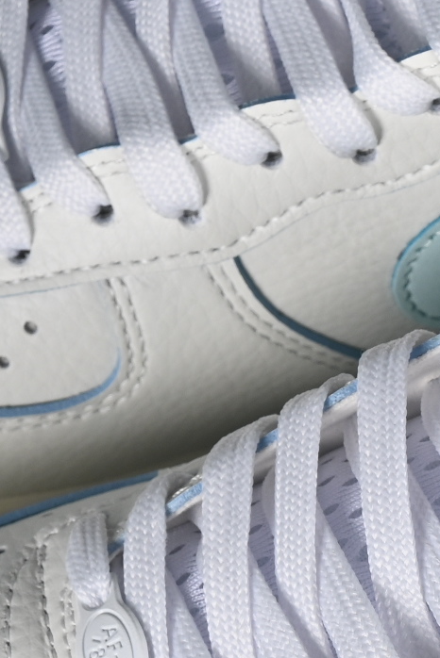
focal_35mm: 299
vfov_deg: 6.9
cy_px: 413
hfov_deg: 4.6
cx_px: 453
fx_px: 5476
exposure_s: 1/100
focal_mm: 50
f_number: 7.1
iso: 160
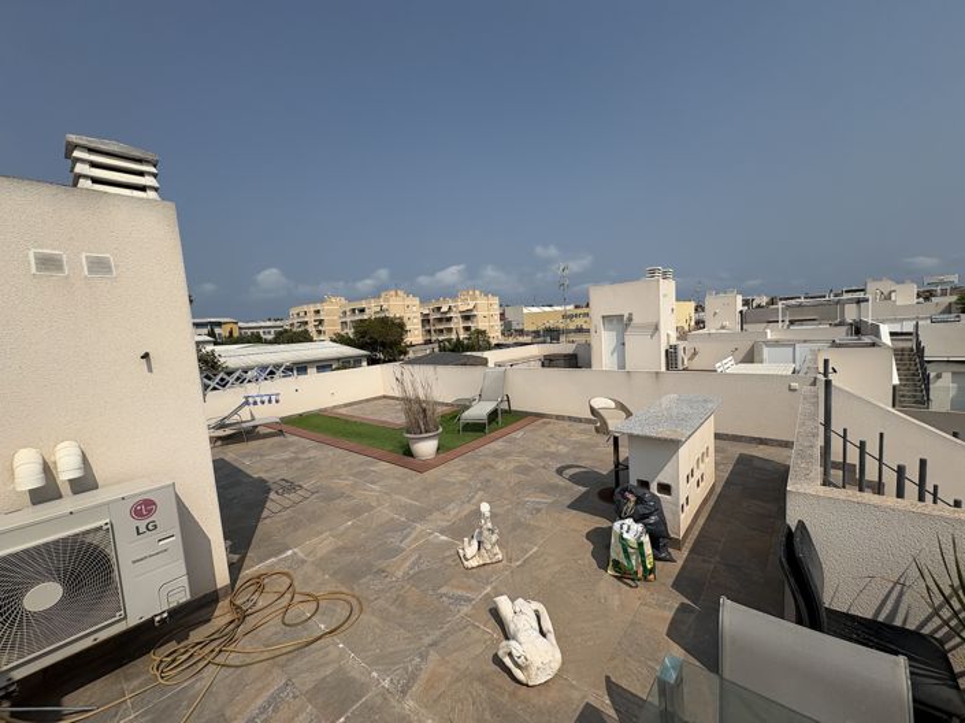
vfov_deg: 85.6
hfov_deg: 102.1
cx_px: 482
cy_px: 362
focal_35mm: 14
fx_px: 390
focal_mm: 2.22
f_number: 2.2
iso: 50
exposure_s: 1/4926
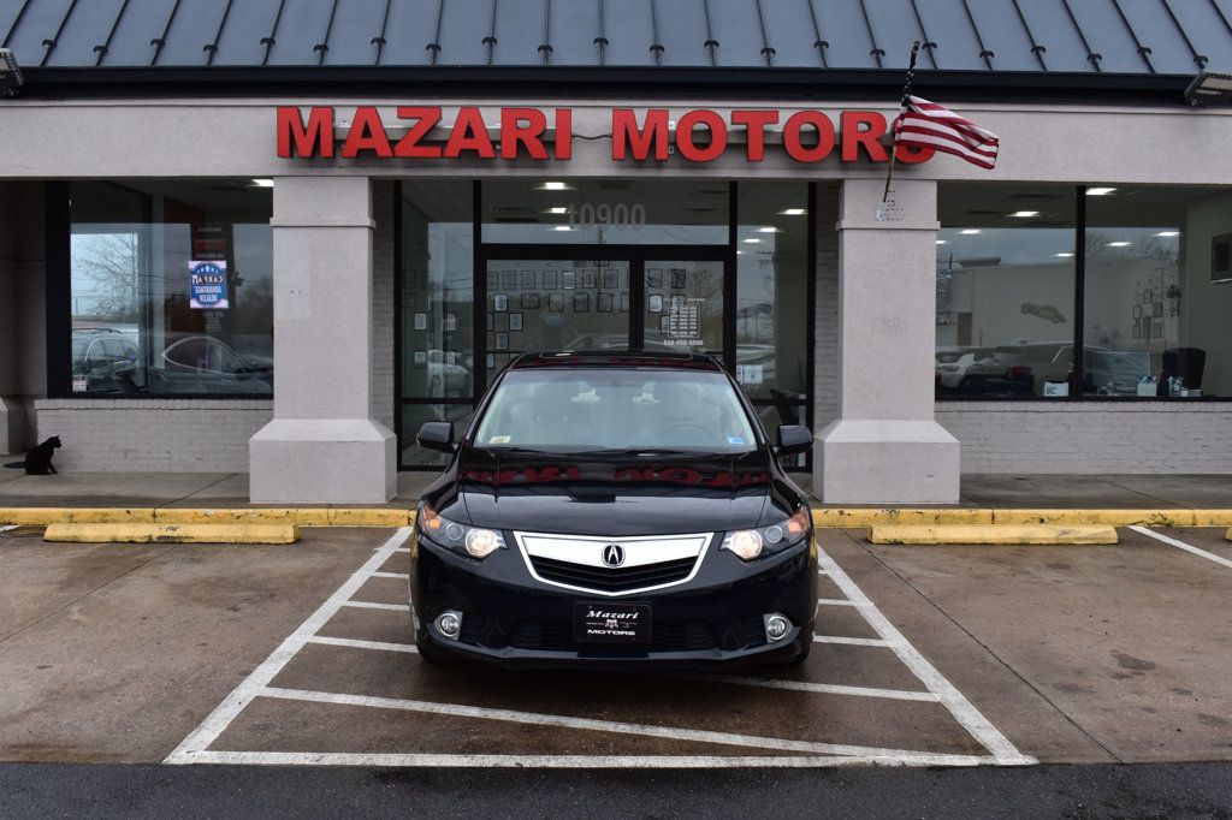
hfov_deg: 51.3
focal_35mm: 38
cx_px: 616
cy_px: 410
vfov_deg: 35.5
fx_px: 1283
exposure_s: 1/200
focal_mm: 25
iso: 400
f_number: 10
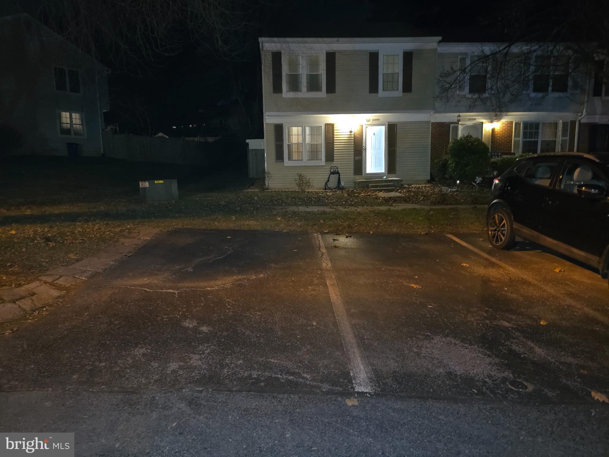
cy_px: 228
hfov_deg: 73.9
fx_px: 405
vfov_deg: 58.9
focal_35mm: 23
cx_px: 304
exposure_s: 1/12
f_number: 1.7
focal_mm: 6.3
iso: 640
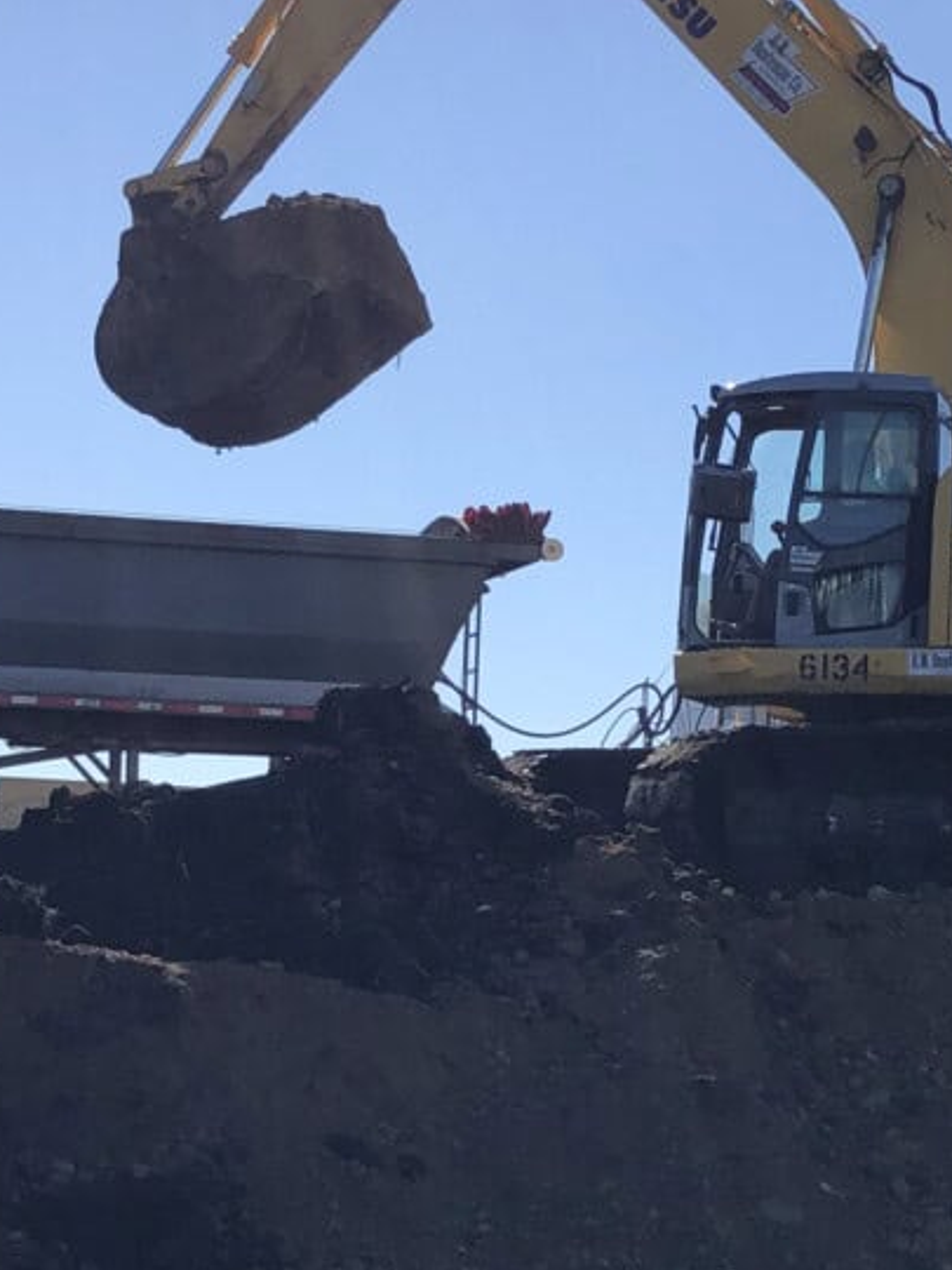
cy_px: 901
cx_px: 585
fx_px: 3044
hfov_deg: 17.8
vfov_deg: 23.4
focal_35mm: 83
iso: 20
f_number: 1.8
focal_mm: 4
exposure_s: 1/2667
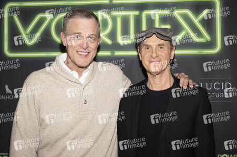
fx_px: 283
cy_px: 78
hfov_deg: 45.5
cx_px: 118
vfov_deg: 31.1
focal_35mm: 43
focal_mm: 43
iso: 800
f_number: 5.6
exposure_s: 1/200
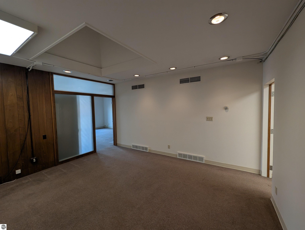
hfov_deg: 106.1
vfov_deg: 90.1
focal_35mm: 13
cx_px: 152
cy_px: 115
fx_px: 115
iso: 66
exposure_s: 1/60
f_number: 2.2
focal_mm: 1.95
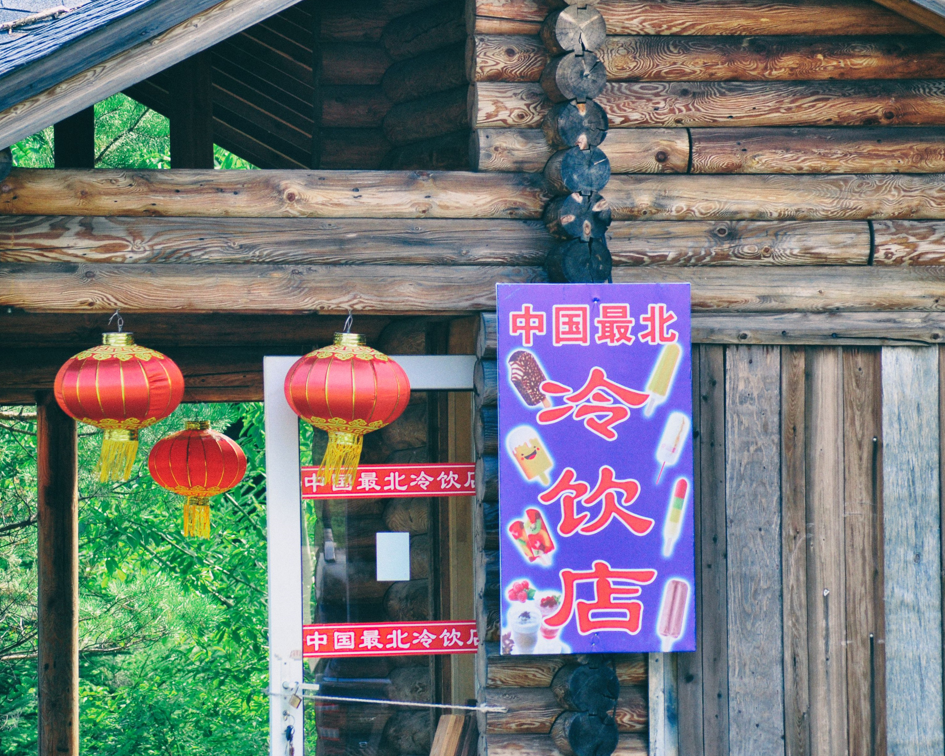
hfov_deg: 5.5
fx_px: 9760
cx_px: 530
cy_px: 429
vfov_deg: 4.4
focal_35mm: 349
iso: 450
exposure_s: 1/125
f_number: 9
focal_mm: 180
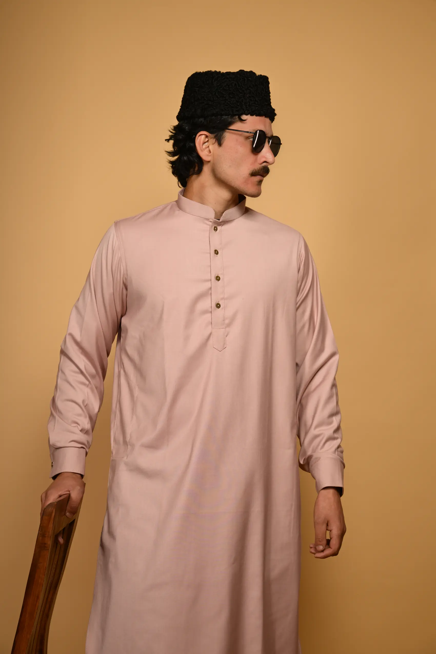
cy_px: 327
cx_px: 218
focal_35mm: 67
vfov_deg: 30.1
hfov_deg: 20.3
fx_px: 1217
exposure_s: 1/200
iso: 125
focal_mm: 67
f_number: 7.1
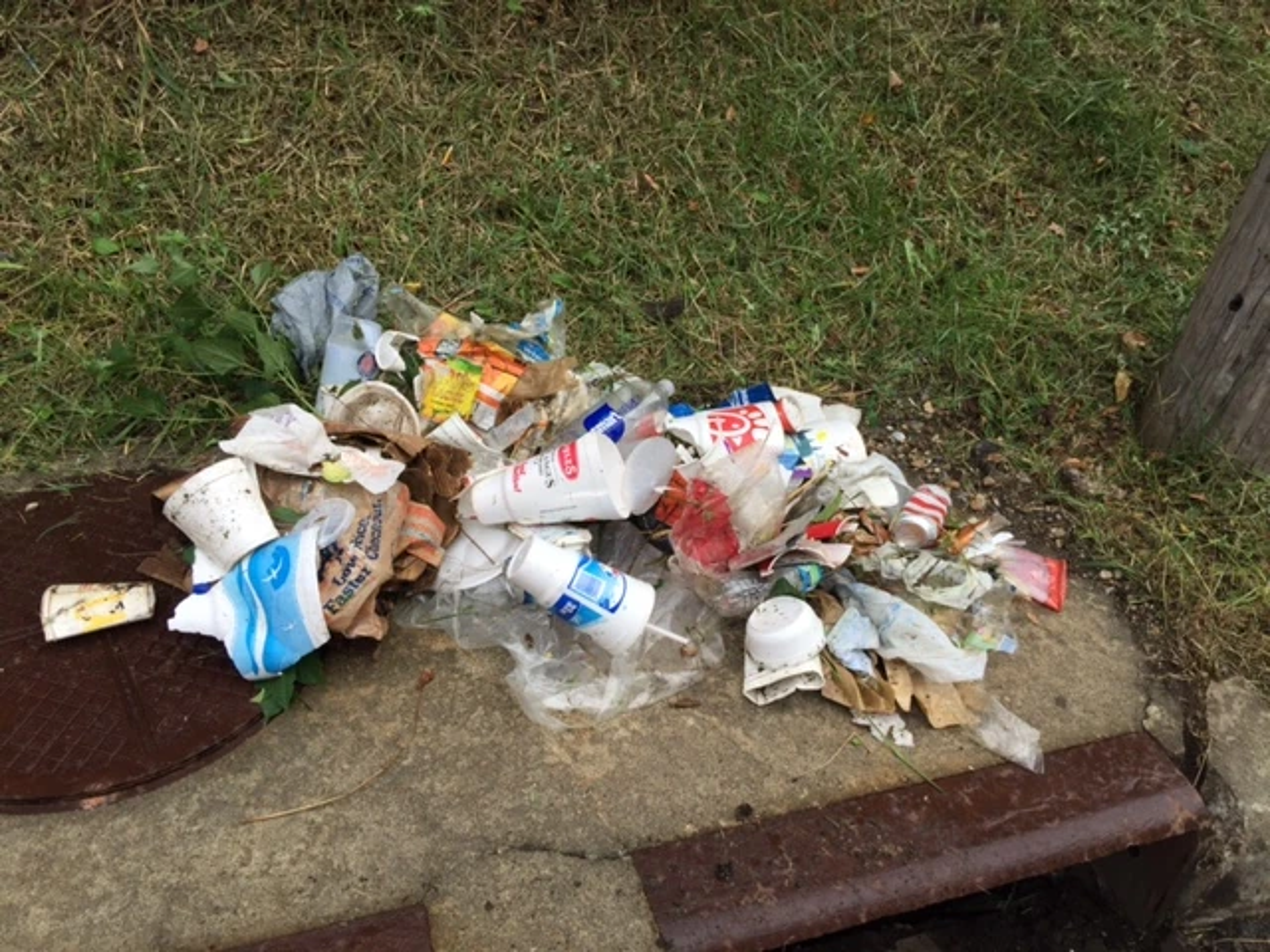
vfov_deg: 48.2
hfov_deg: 61.7
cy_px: 476
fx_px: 1064
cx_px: 635
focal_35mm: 29
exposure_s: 1/238
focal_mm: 4.15
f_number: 2.2
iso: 32
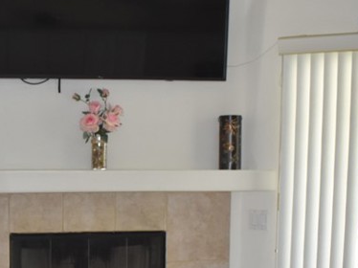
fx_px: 816
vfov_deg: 18.0
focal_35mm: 79
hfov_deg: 24.1
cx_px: 45
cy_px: 296
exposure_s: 1/125
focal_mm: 20
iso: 800
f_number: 5.6
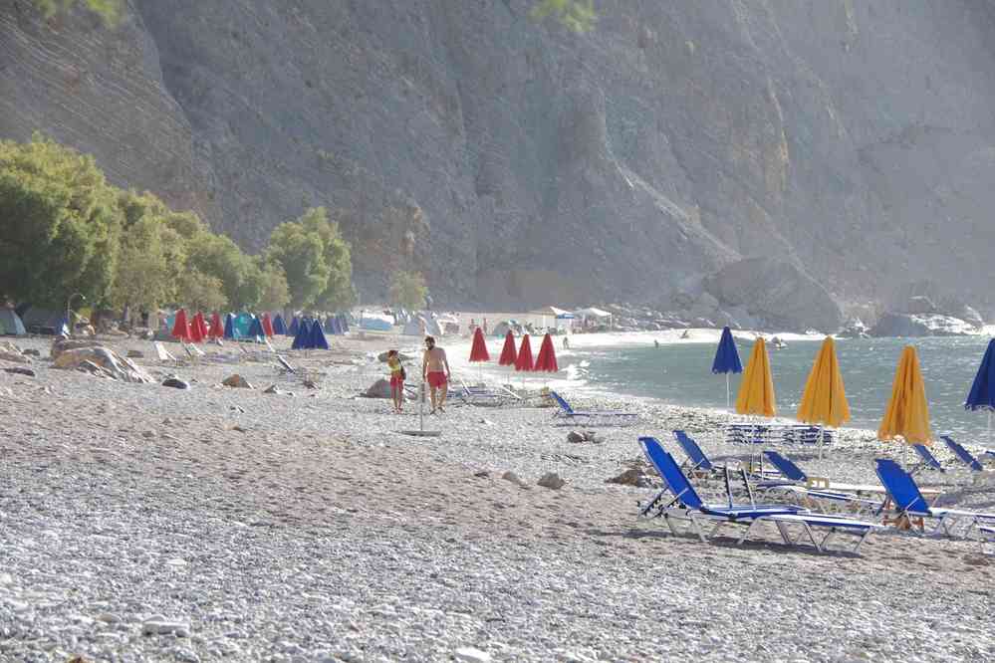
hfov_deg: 19.5
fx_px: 2902
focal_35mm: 105
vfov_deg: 13.0
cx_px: 498
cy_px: 332
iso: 200
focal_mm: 70
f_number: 8
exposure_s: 1/100
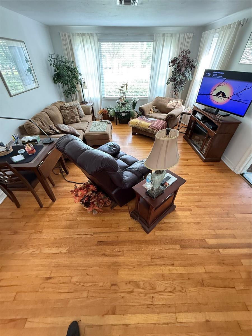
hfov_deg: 85.7
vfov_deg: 102.1
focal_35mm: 14
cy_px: 168
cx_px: 126
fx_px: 136
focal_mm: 2.22
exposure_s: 1/60
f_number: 2.2
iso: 640
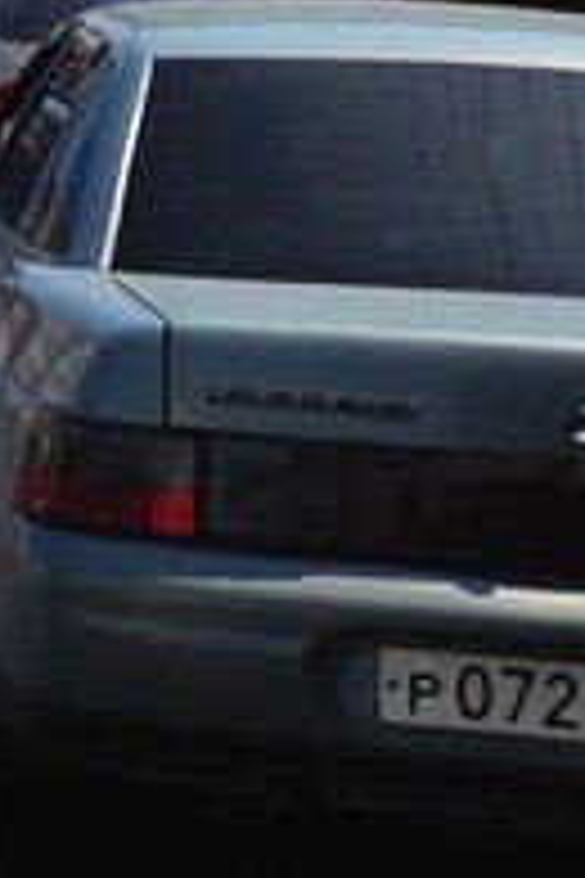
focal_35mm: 141
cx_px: -958
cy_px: 86
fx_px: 3437
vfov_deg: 14.4
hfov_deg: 8.6
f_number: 2.4
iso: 50
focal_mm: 4.12
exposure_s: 1/1695
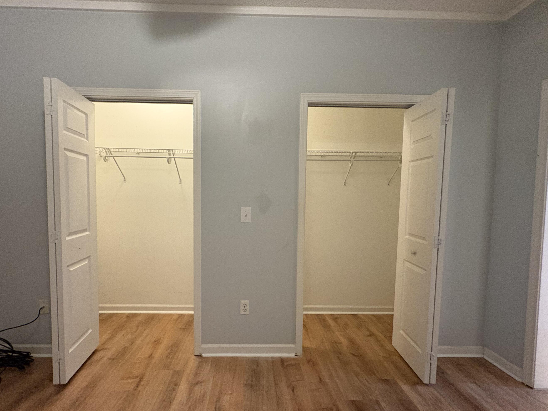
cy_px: 210
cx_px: 256
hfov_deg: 94.4
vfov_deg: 78.1
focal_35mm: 16
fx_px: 253
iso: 640
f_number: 2.2
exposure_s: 1/60
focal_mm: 2.22
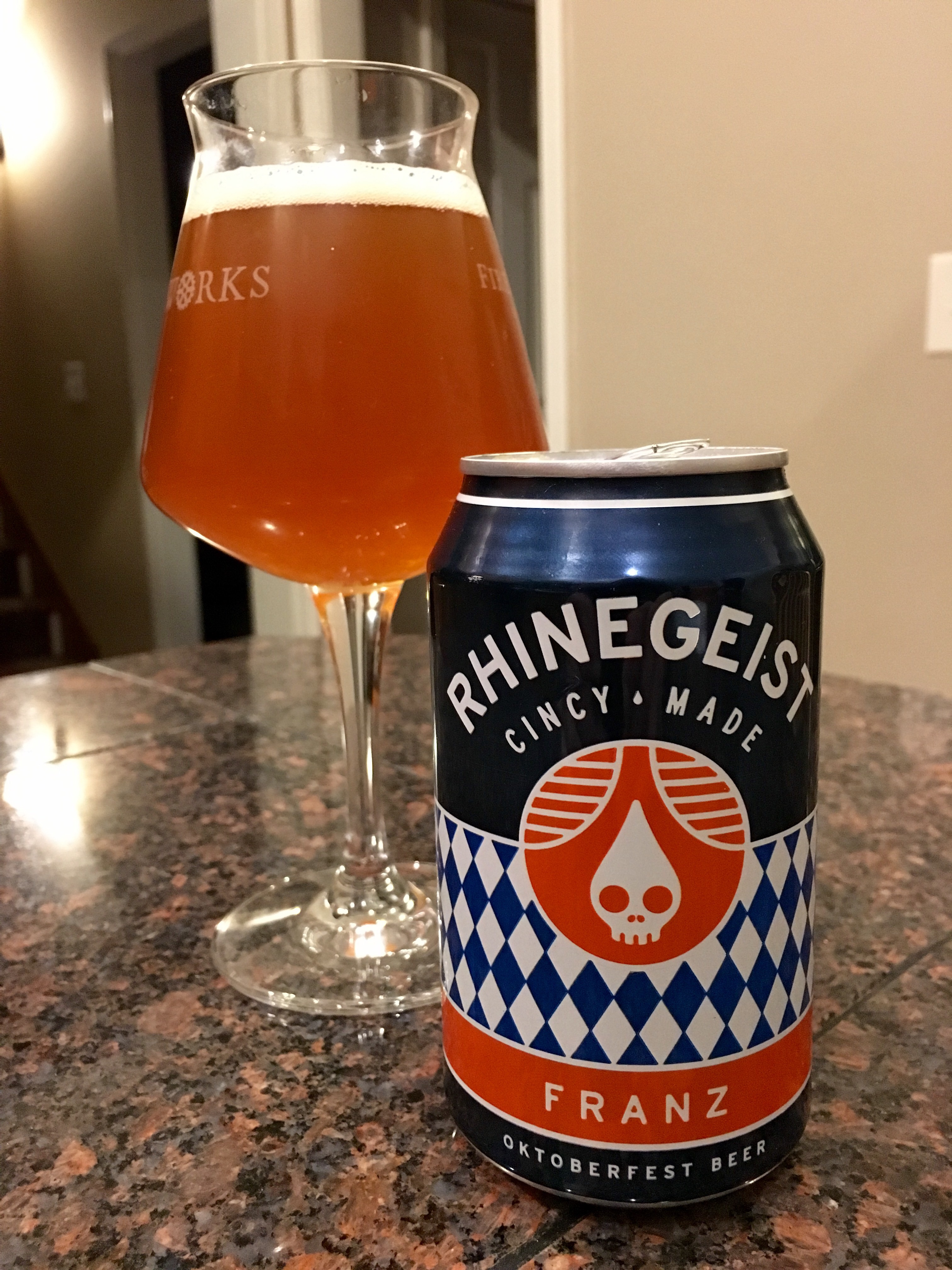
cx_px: 476
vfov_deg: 61.7
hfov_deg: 48.2
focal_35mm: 29
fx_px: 1063
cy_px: 635
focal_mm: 4.15
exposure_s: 1/15
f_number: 2.2
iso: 320
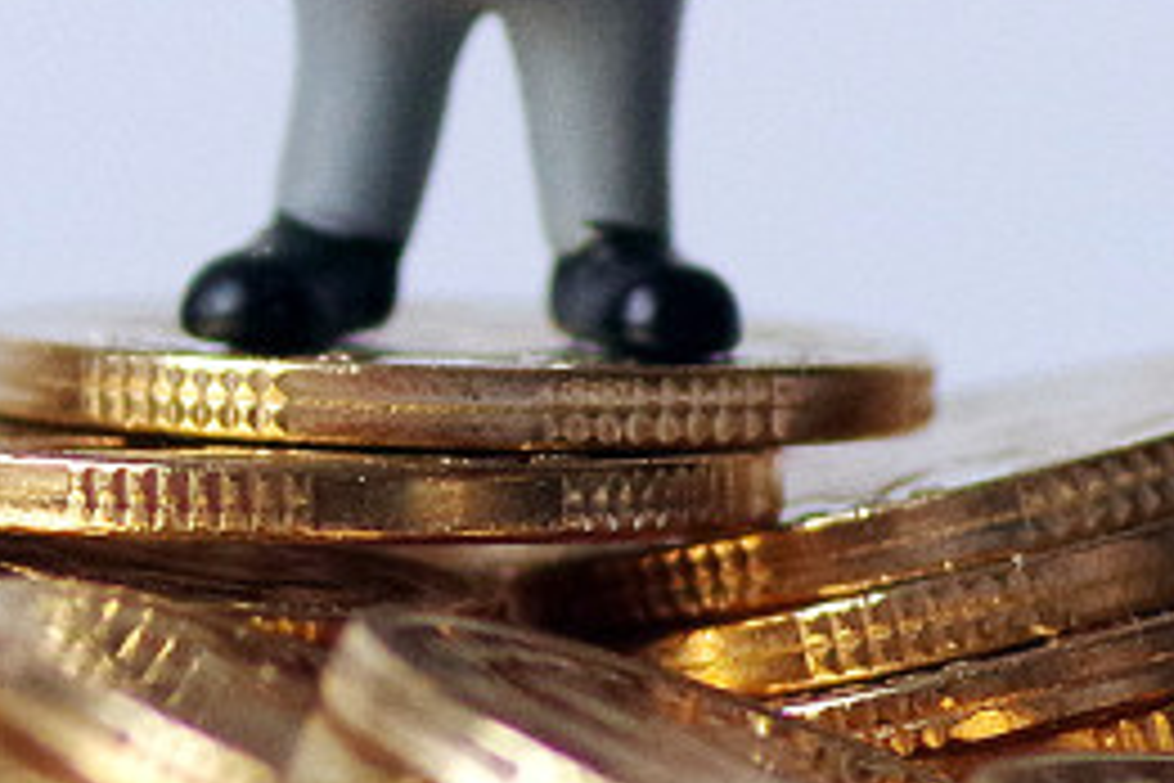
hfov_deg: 2.8
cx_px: -1196
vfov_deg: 1.9
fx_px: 24000
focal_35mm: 736
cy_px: -130
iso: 1600
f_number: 4.5
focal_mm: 100
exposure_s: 1/160
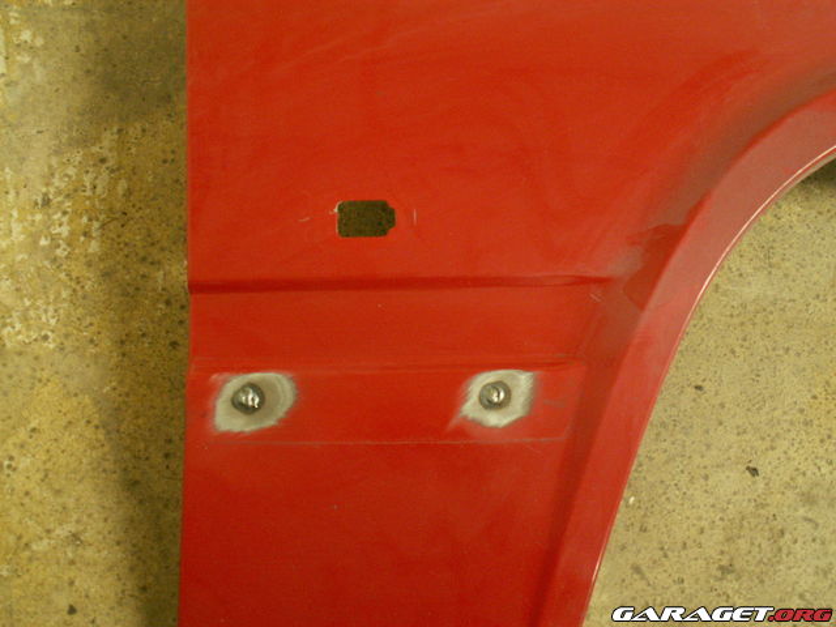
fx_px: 845
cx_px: 418
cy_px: 314
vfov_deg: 40.7
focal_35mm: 35
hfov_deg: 52.6
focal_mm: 5.86
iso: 160
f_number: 2.8
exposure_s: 1/4
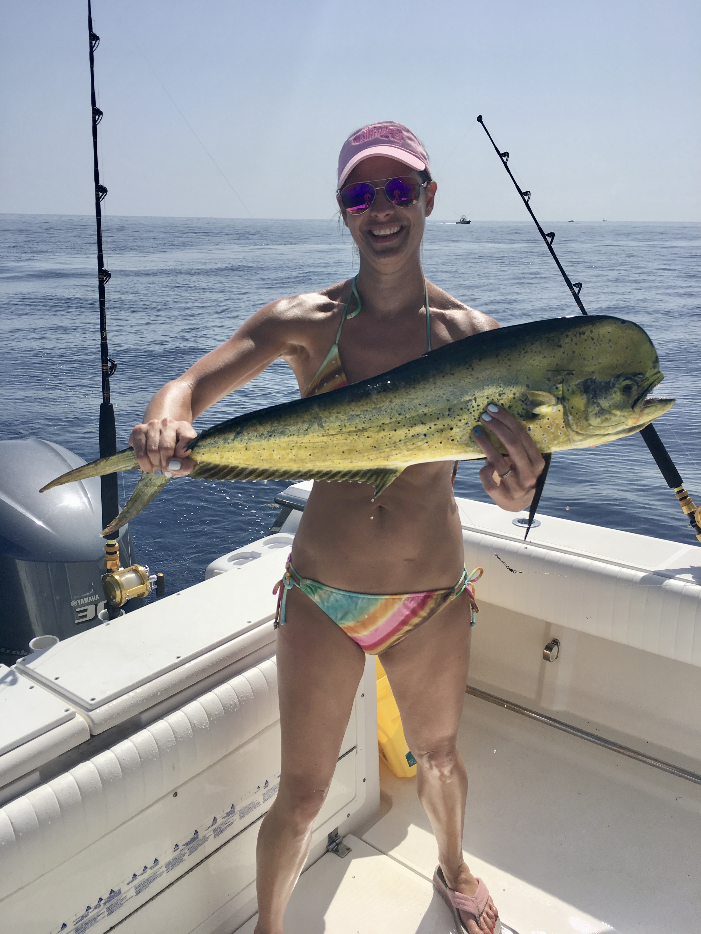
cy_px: 467
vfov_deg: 61.7
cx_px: 350
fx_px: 783
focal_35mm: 29
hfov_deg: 48.2
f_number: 2.2
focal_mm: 4.15
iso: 25
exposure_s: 1/3344
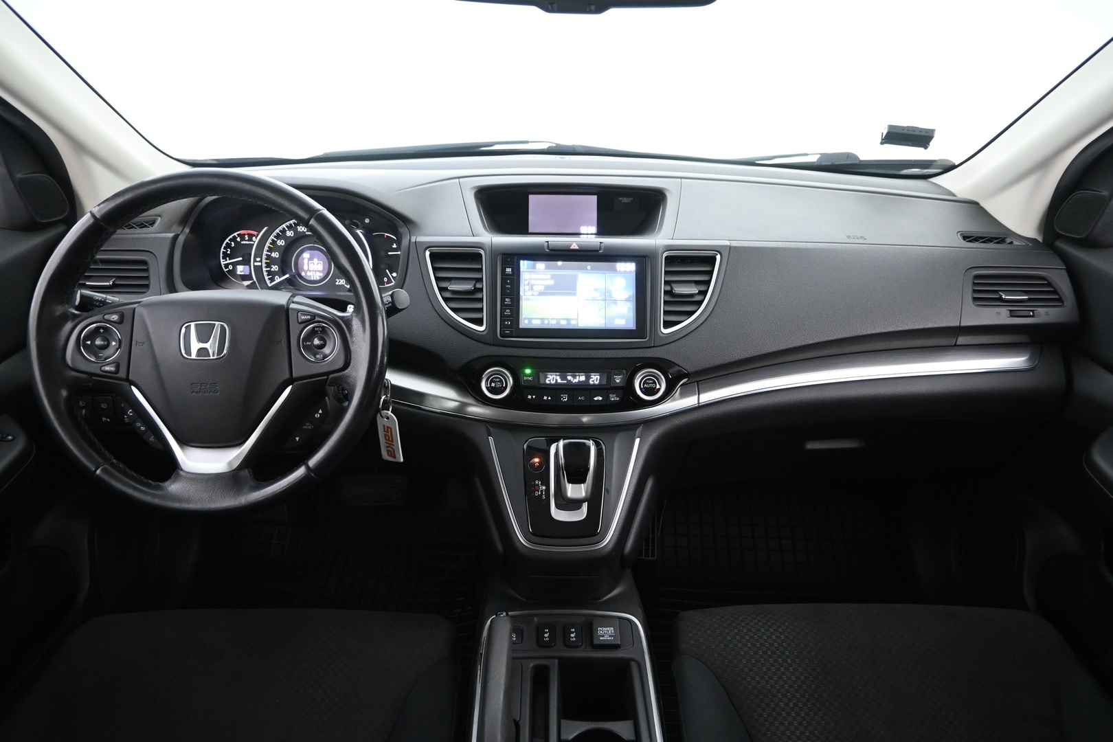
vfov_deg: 53.1
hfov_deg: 73.7
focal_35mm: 24
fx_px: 742
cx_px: 556
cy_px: 371
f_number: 3.5
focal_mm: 16
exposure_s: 1/20
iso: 2500
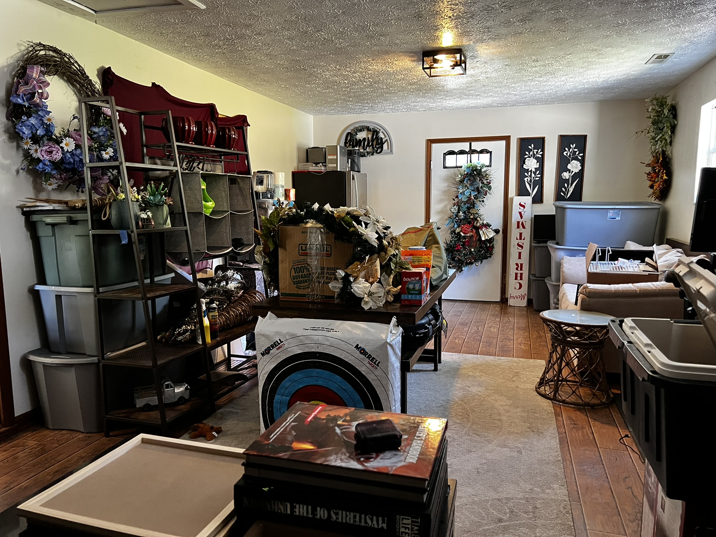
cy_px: 268
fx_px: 538
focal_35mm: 26
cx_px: 358
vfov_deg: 53.1
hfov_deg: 67.3
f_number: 1.5
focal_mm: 5.7
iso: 400
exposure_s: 1/60
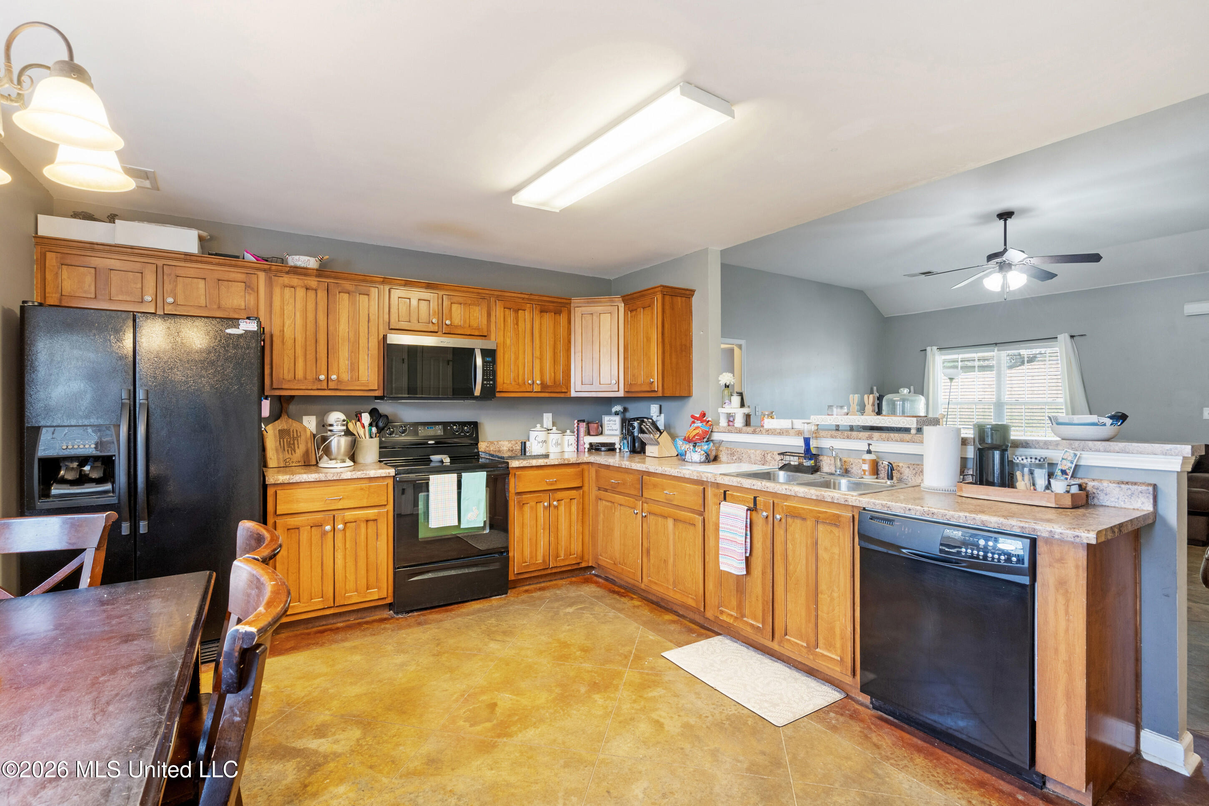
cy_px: 403
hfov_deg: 96.7
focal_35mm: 16
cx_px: 604
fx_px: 537
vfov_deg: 73.7
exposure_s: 1/2.5
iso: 800
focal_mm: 16
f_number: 9
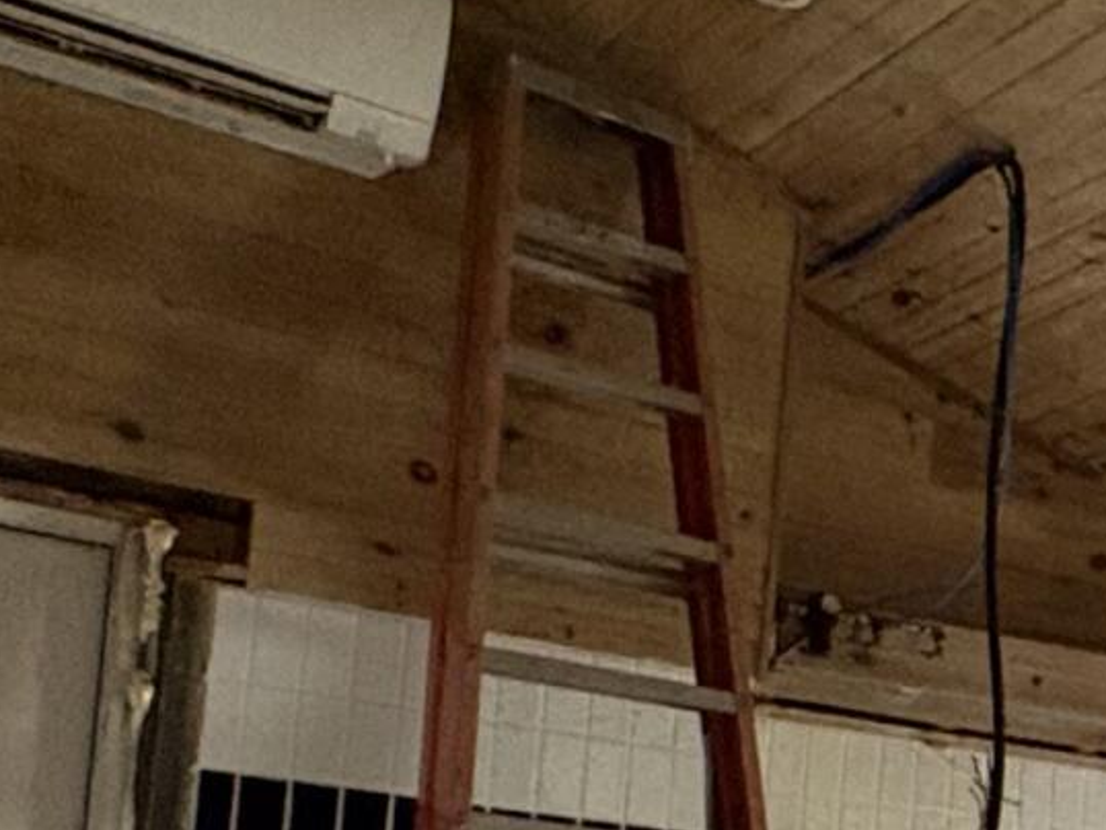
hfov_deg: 19.3
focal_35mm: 78
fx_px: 2493
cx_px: 1949
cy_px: 943
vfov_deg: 18.1
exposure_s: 1/60
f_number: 2.2
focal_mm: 2.22
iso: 640
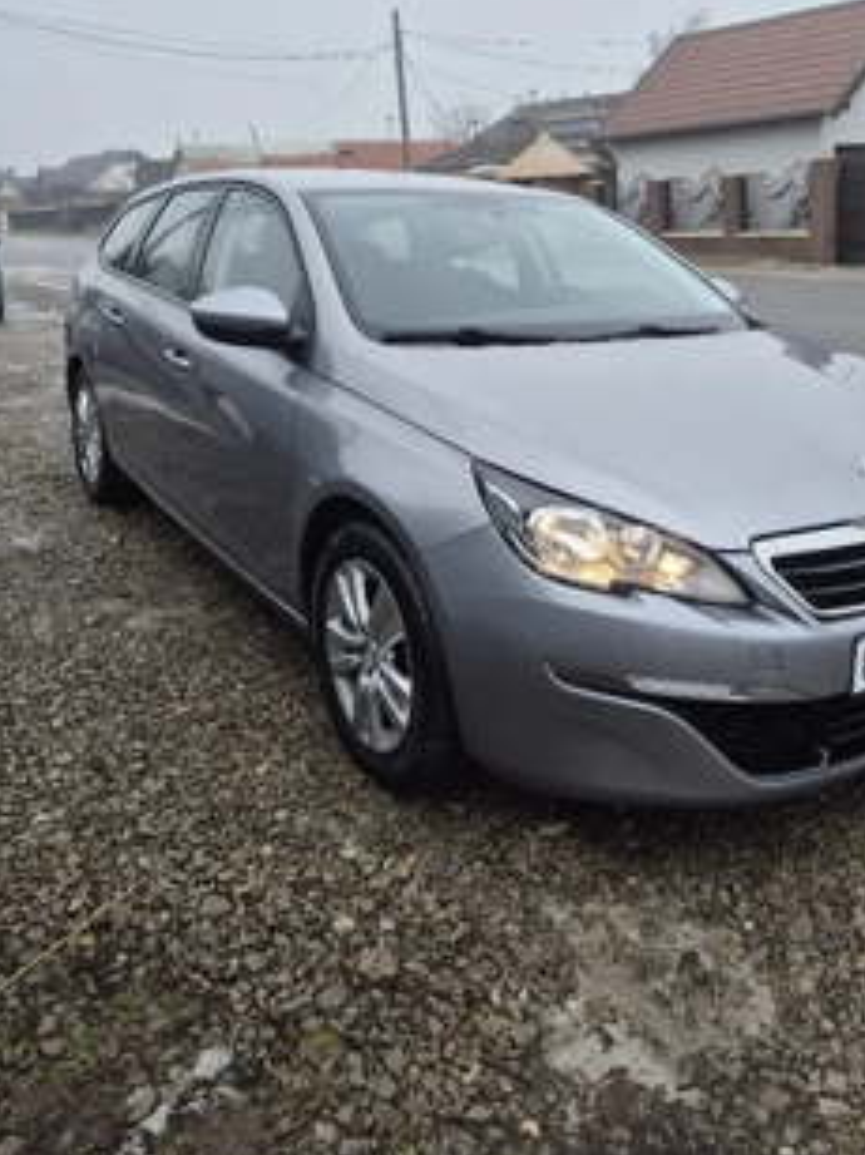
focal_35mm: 30
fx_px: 1000
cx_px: 542
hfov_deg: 46.4
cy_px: 421
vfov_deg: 59.1
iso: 25
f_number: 1.8
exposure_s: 1/256
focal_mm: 5.4
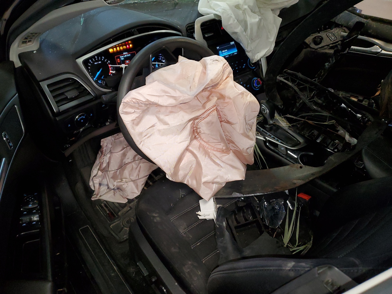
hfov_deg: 67.3
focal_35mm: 26
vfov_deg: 53.1
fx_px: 294
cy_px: 147
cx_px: 196
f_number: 1.5
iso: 257
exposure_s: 1/60.2
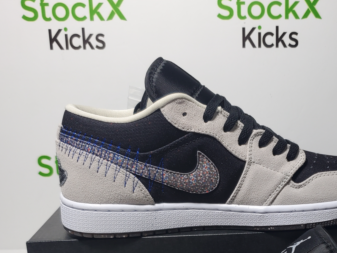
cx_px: 261
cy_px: 228
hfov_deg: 38.4
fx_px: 467
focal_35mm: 48
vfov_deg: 29.0
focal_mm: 4.3
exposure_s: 1/446
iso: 50
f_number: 1.5
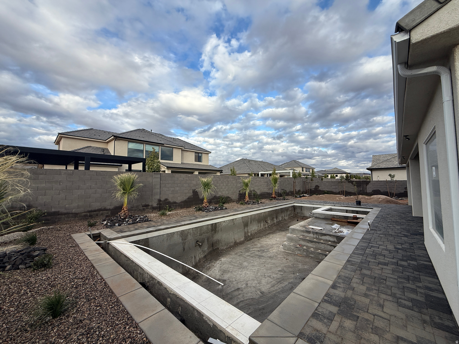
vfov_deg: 85.7
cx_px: 230
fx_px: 186
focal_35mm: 14
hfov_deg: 102.1
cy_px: 172
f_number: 2.2
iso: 50
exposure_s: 1/809
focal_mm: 2.22
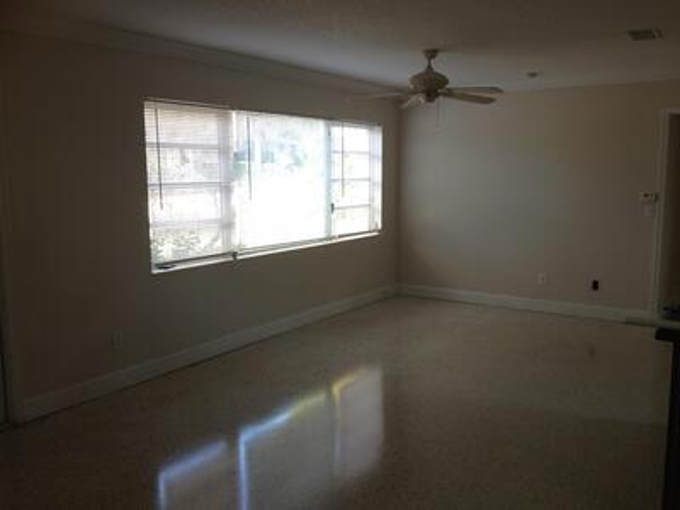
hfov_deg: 52.6
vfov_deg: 40.7
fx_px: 688
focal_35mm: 35
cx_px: 340
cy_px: 255
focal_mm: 4.28
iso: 50
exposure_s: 1/60
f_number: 2.4
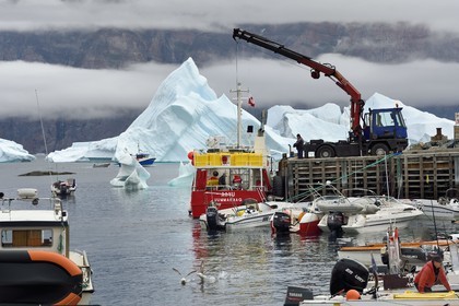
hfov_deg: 17.1
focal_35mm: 120
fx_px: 1530
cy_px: 153
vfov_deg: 11.4
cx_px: 230
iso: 400
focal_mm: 120
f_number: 8
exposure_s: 1/500
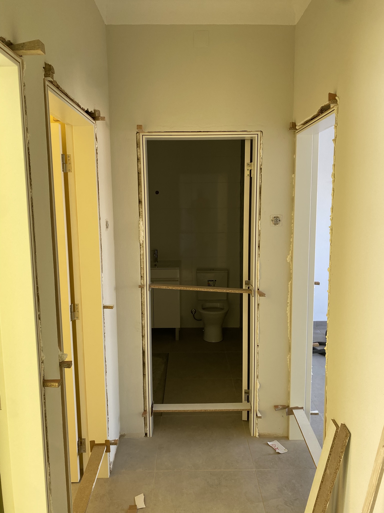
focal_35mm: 26
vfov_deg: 67.3
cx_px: 192
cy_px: 256
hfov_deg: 53.1
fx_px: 385
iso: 80
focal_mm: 4.25
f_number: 1.8
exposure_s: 1/121
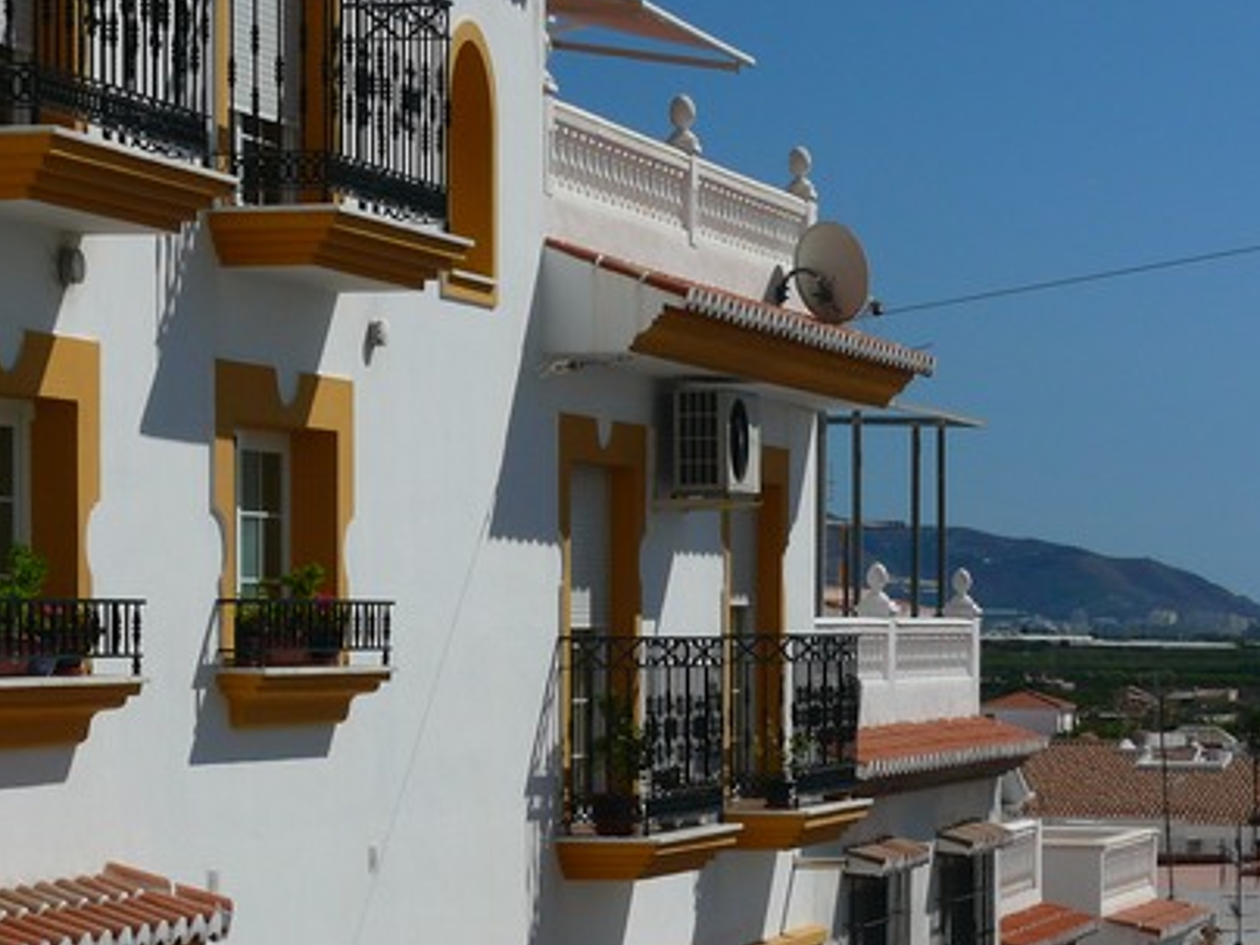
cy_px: 802
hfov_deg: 15.2
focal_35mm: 130
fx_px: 4732
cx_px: 711
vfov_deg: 11.4
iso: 100
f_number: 5.6
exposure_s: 1/400
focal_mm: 14.7
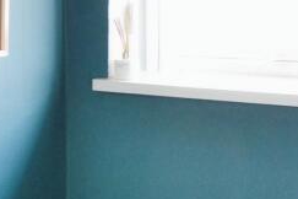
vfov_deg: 21.5
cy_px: 73
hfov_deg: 31.4
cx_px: 218
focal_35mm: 63
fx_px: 521
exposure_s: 1/50
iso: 800
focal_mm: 10
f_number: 3.5
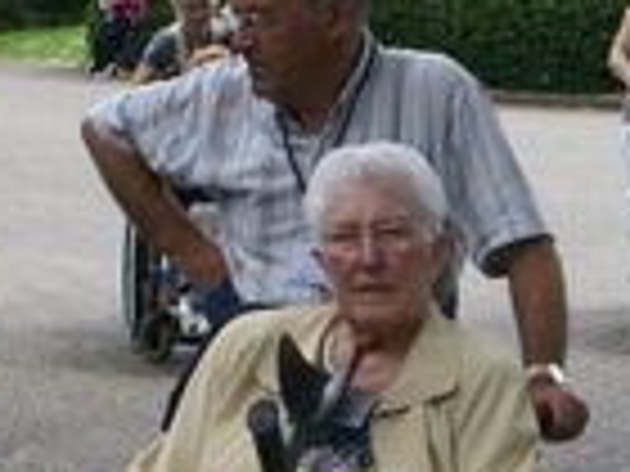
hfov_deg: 13.1
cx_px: 711
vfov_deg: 10.0
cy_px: 355
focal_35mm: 148
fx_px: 2694
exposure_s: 1/60
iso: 100
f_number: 8
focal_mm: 24
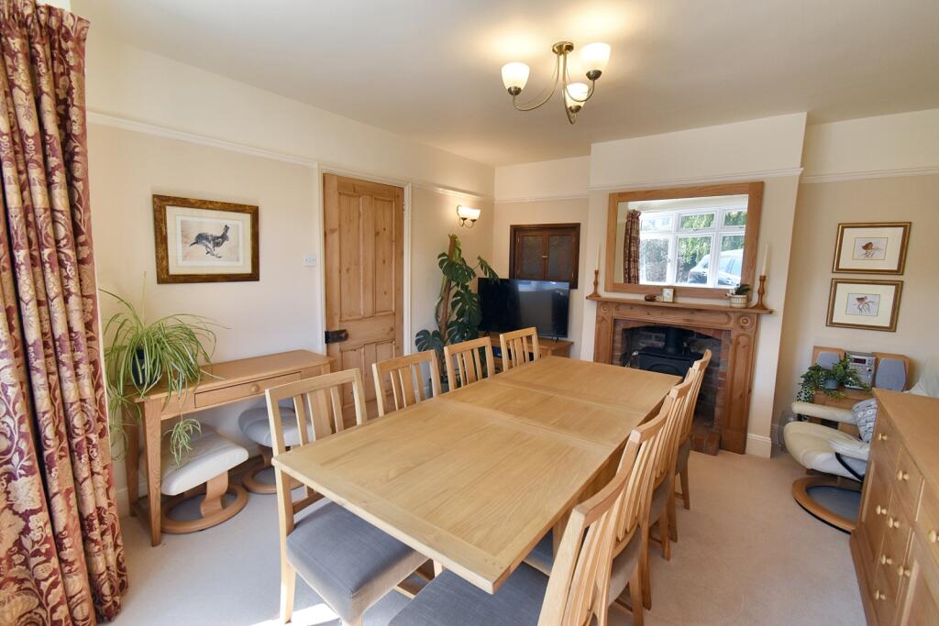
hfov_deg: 100.4
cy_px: 313
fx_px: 391
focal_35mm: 15
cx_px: 470
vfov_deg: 77.3
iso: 400
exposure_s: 1/125
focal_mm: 10
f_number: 6.3
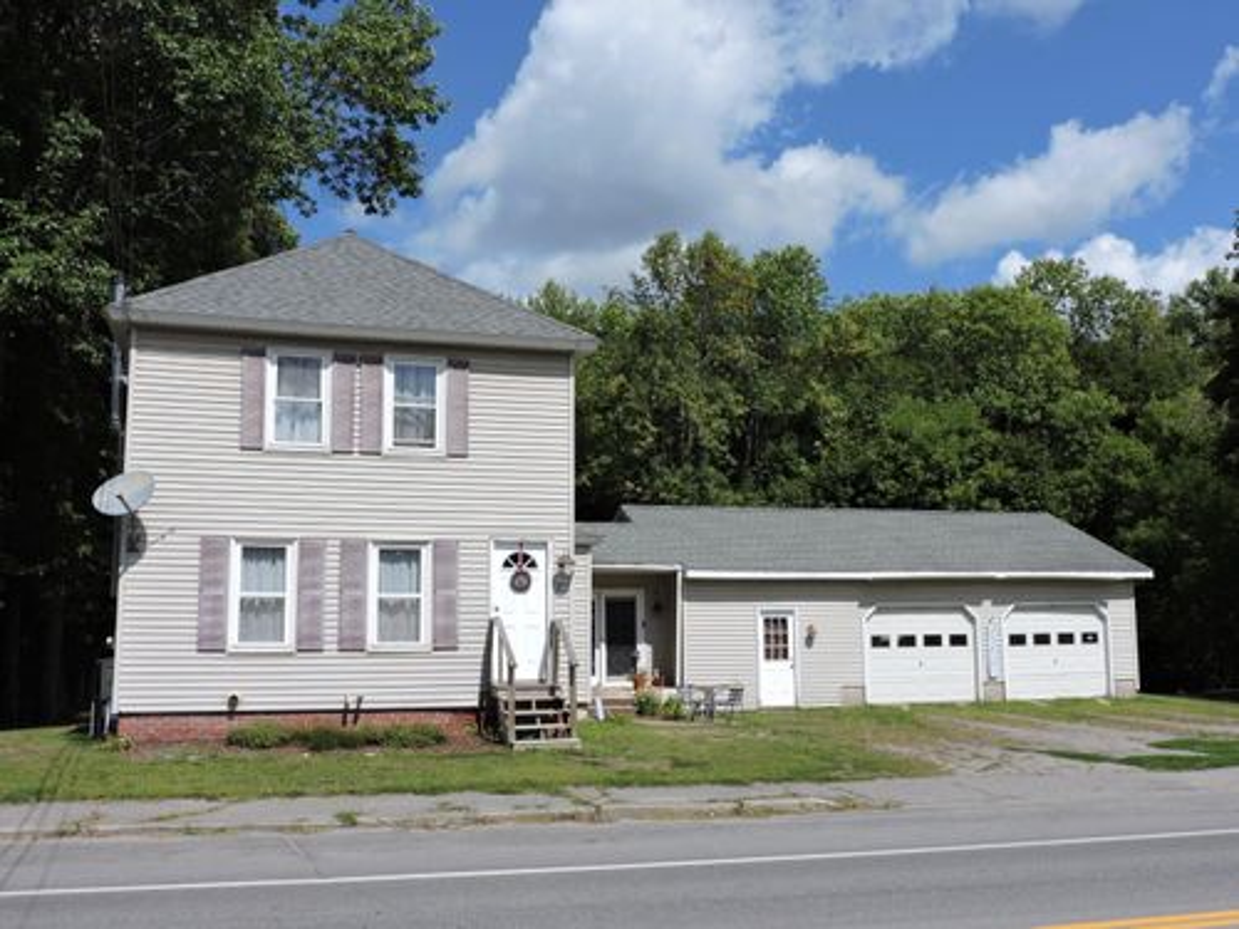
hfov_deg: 52.6
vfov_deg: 40.7
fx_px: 1253
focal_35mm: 35
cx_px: 620
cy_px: 464
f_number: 3.6
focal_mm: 6.2
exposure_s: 1/1250
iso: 100
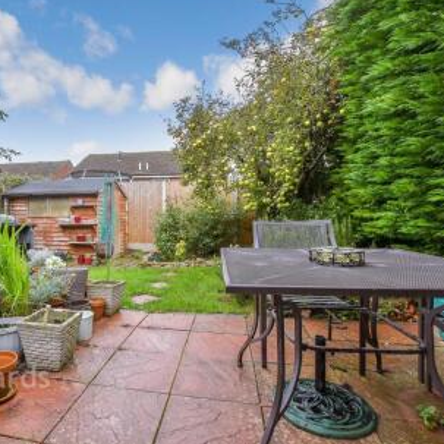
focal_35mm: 20
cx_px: 158
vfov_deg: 74.8
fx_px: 290
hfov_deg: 73.2
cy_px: 218
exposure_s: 1/40
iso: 200
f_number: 8
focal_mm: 10
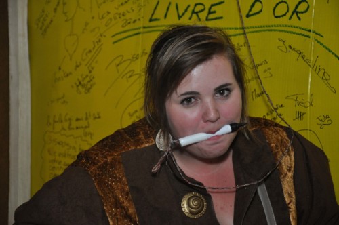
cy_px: 112
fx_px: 1058
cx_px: 170
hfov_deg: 18.2
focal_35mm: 112
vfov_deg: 12.1
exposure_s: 1/60
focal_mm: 75
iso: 800
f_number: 5.3
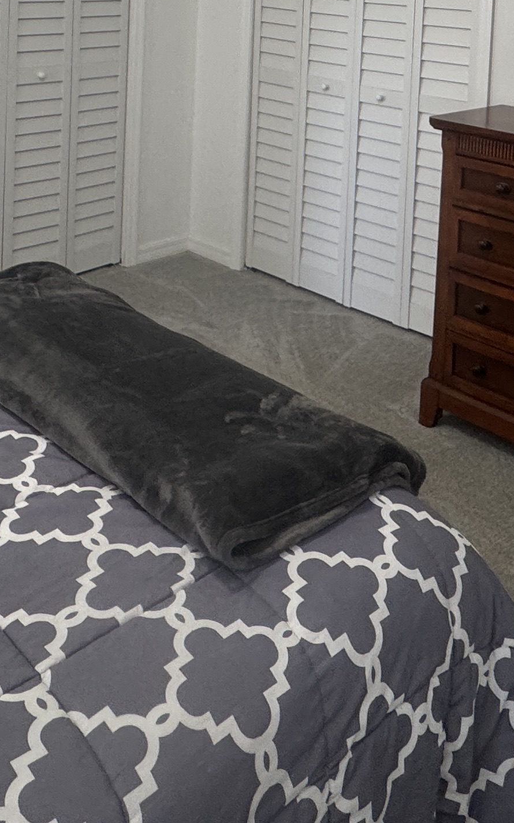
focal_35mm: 42
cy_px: -3
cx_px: 300
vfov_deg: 41.1
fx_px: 942
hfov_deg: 30.5
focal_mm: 2.22
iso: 125
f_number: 2.2
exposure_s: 1/120
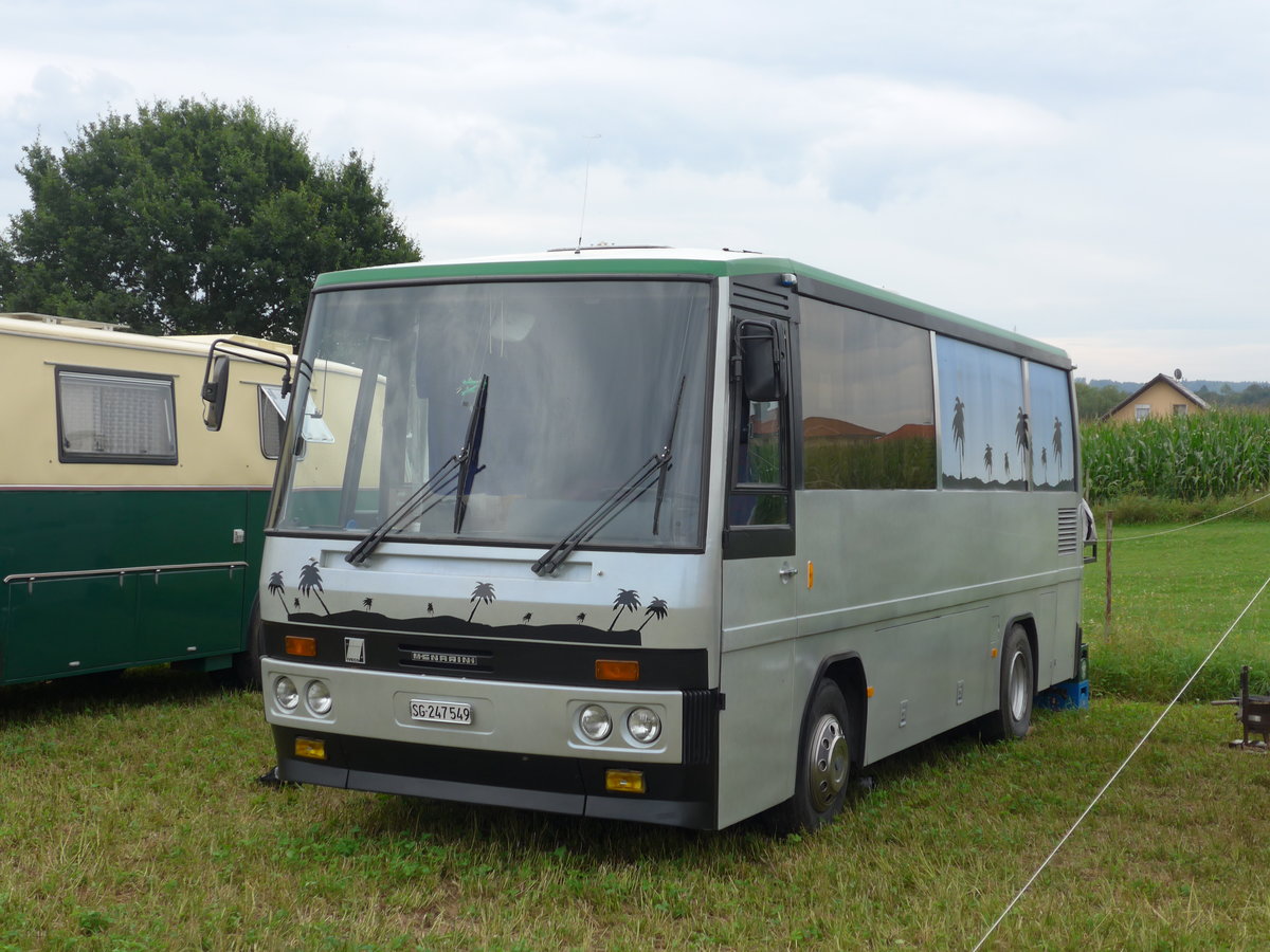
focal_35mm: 49
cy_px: 476
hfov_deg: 38.9
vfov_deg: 29.7
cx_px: 635
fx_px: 1798
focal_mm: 10.1
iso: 80
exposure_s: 1/320
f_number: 3.2
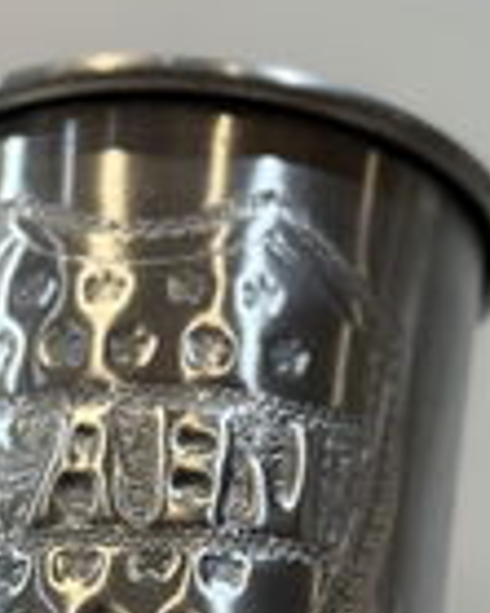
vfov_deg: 10.7
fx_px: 3267
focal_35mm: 180
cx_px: 574
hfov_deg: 8.5
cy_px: 236
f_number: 1.78
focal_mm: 6.76
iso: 80
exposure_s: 1/100
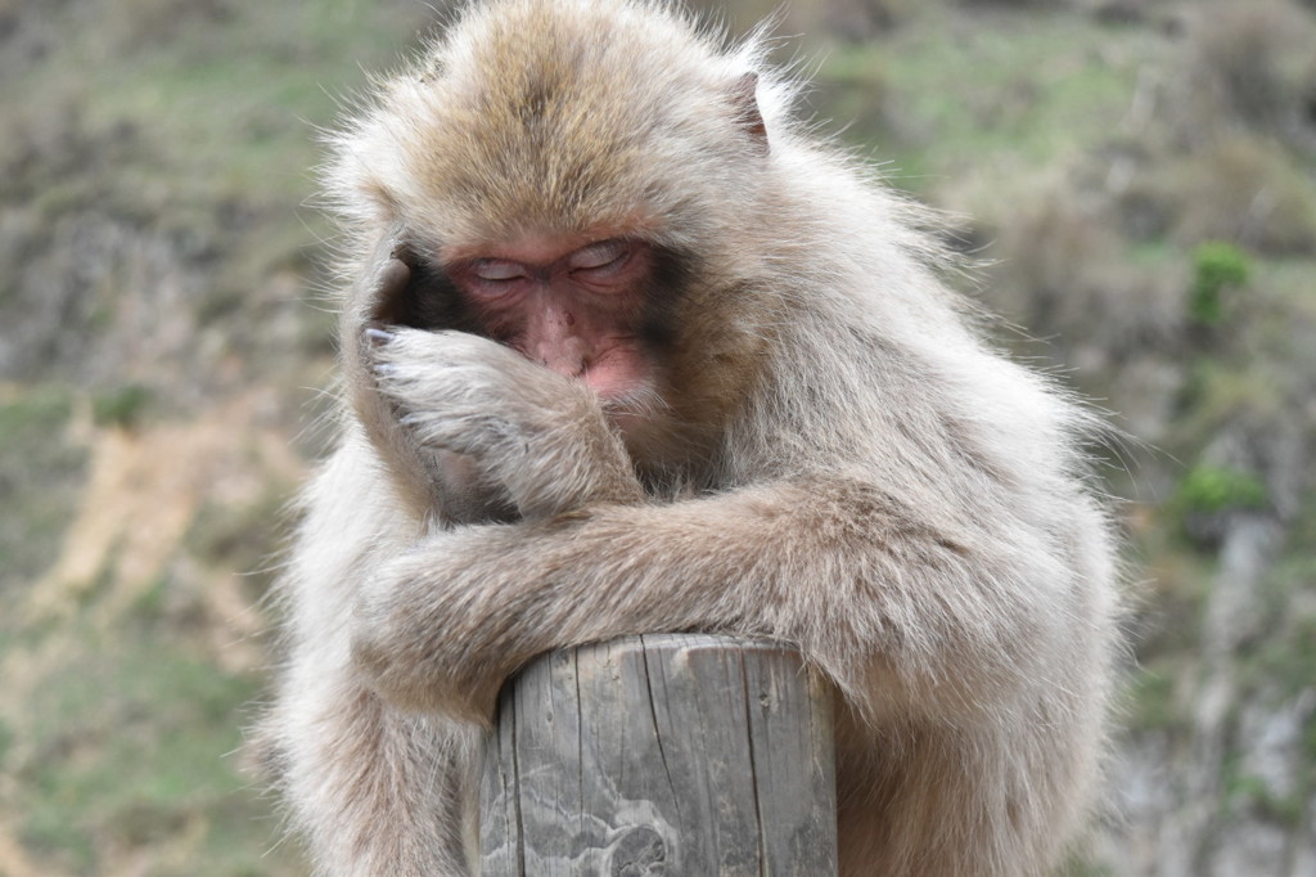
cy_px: 438
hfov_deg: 35.1
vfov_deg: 23.8
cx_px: 658
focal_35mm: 57
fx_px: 2083
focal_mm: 38
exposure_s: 1/640
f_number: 5
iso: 1250
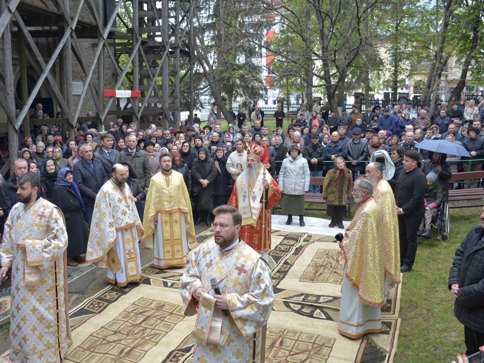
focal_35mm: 33
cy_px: 180
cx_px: 218
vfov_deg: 42.9
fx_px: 461
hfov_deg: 55.3
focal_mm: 20
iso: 640
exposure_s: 1/250
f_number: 3.5
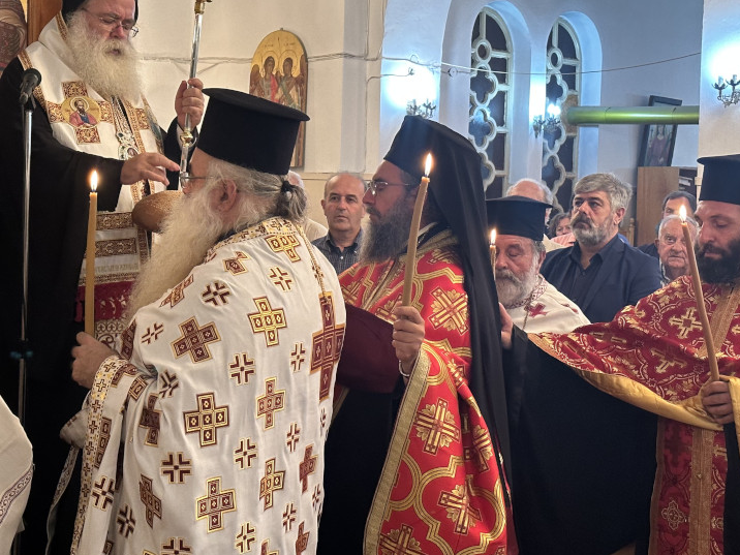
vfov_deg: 21.9
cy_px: 213
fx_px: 1432
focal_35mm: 67
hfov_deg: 28.8
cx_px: 269
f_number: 1.78
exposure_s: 1/50
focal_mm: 6.86
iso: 200
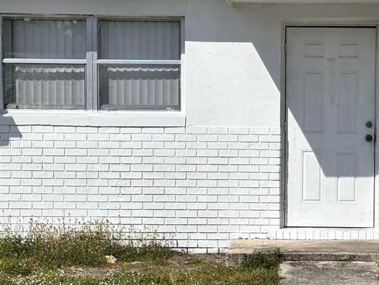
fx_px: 1369
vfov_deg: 11.9
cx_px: 328
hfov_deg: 15.6
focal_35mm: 125
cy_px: 152
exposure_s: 1/7692
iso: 40
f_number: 1.6
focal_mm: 5.96
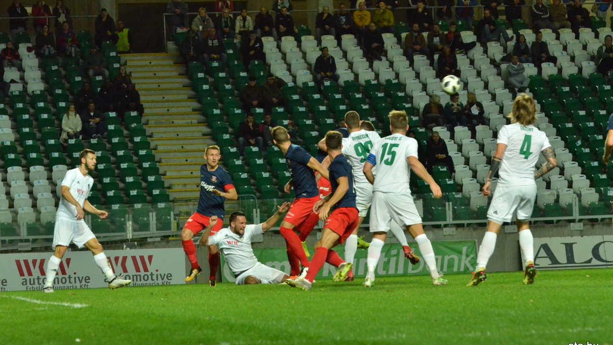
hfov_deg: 10.1
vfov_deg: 5.7
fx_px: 3454
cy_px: 161
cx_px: 306
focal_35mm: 213
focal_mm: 135
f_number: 7.1
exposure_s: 1/800
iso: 5000
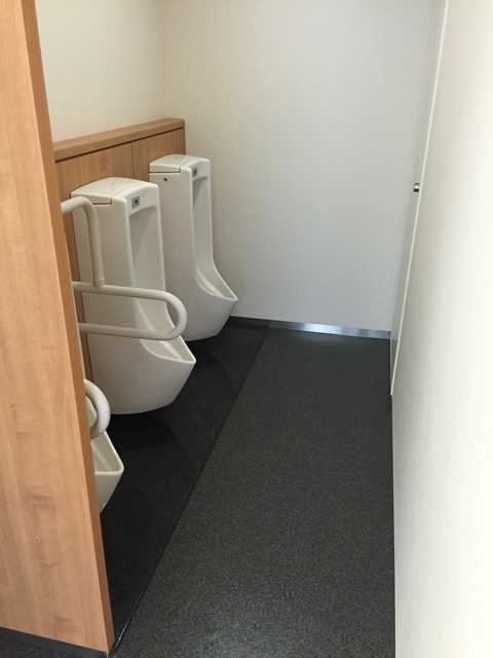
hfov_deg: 48.2
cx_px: 246
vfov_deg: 61.7
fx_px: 551
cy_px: 329
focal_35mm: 29
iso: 160
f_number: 2.2
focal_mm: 4.15
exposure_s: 1/30
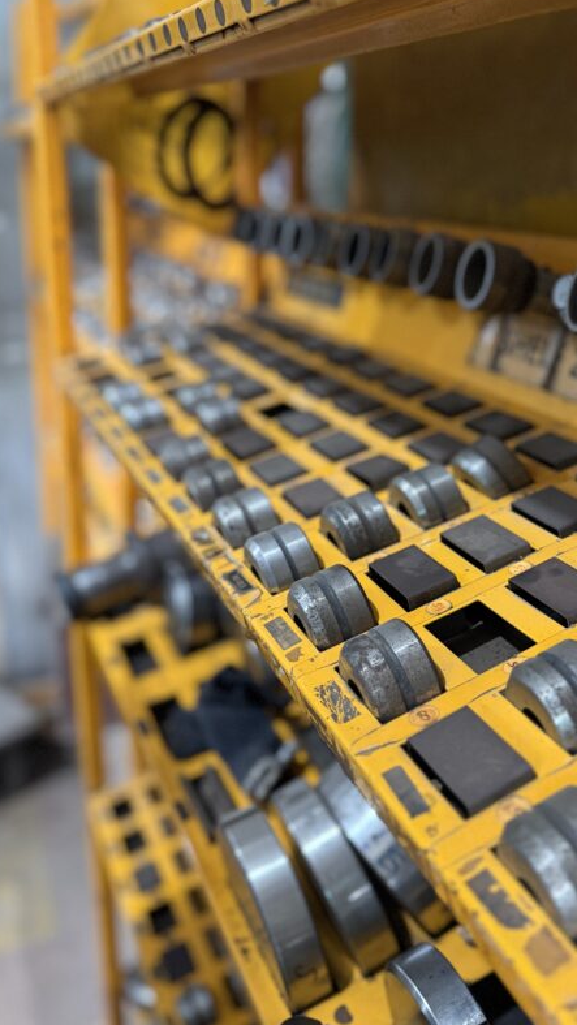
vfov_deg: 57.5
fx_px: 924
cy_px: 400
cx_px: 410
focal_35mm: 34
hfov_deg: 34.2
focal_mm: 6.76
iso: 640
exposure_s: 1/33
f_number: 1.78
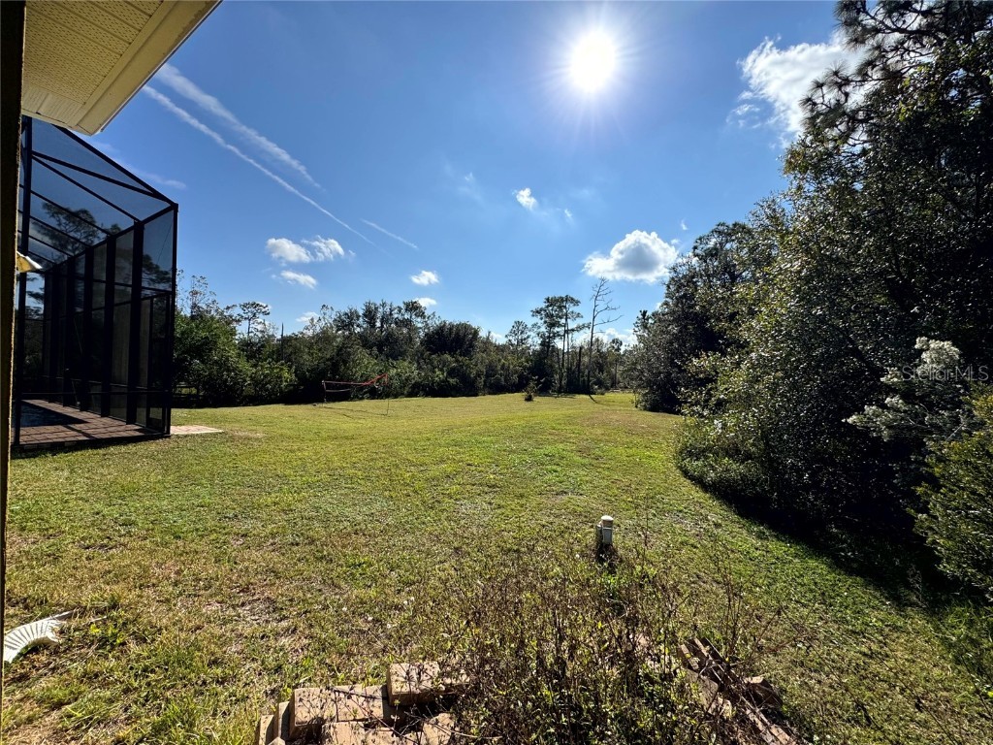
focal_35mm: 14
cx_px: 496
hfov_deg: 102.1
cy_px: 372
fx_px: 402
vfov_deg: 85.7
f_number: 2.2
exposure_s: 1/3717
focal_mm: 2.22
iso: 40
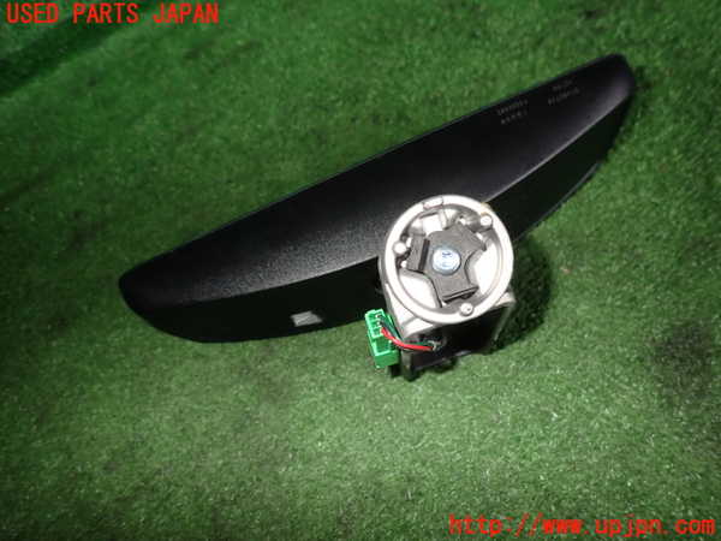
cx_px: 360
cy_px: 270
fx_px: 521
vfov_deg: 54.9
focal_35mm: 25
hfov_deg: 69.4
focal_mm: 4.5
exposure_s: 1/30
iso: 100
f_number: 5.6
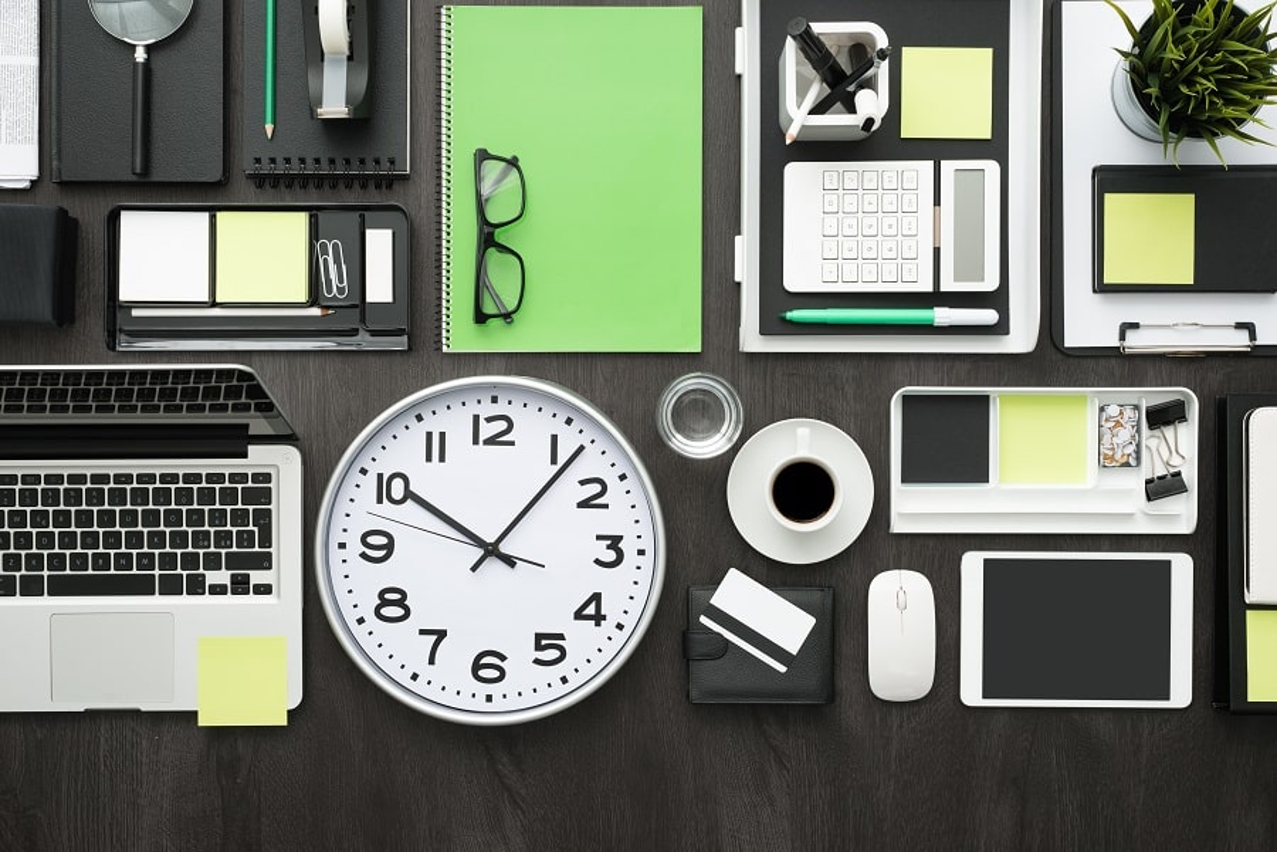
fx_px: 1773
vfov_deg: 27.0
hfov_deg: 39.6
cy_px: 426
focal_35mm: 50
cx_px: 638
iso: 100
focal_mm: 50
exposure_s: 1/125
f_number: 10
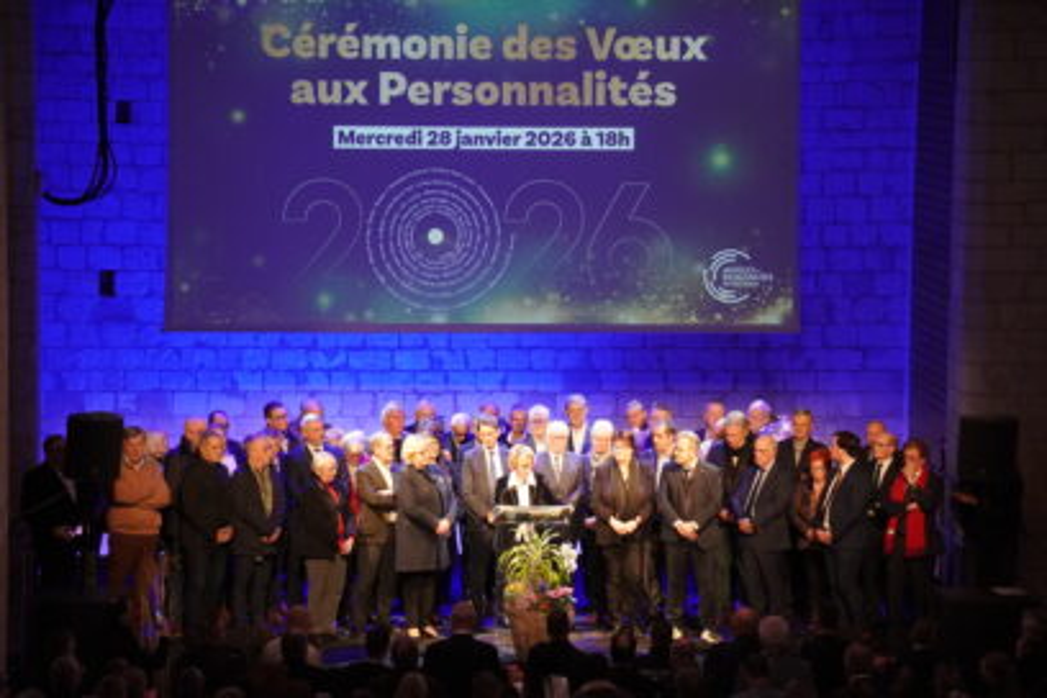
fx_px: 3708
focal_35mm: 128
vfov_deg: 10.8
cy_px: 349
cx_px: 524
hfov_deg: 16.1
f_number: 5
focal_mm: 85
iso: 3200
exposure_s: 1/160
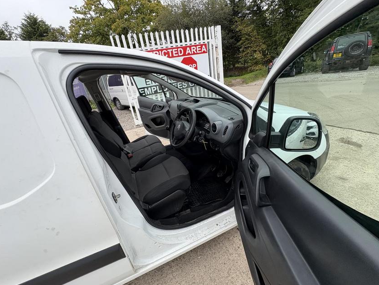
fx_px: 164
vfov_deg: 81.7
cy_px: 136
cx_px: 186
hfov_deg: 98.2
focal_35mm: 15
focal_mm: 2.22
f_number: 2.2
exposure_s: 1/283
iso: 64
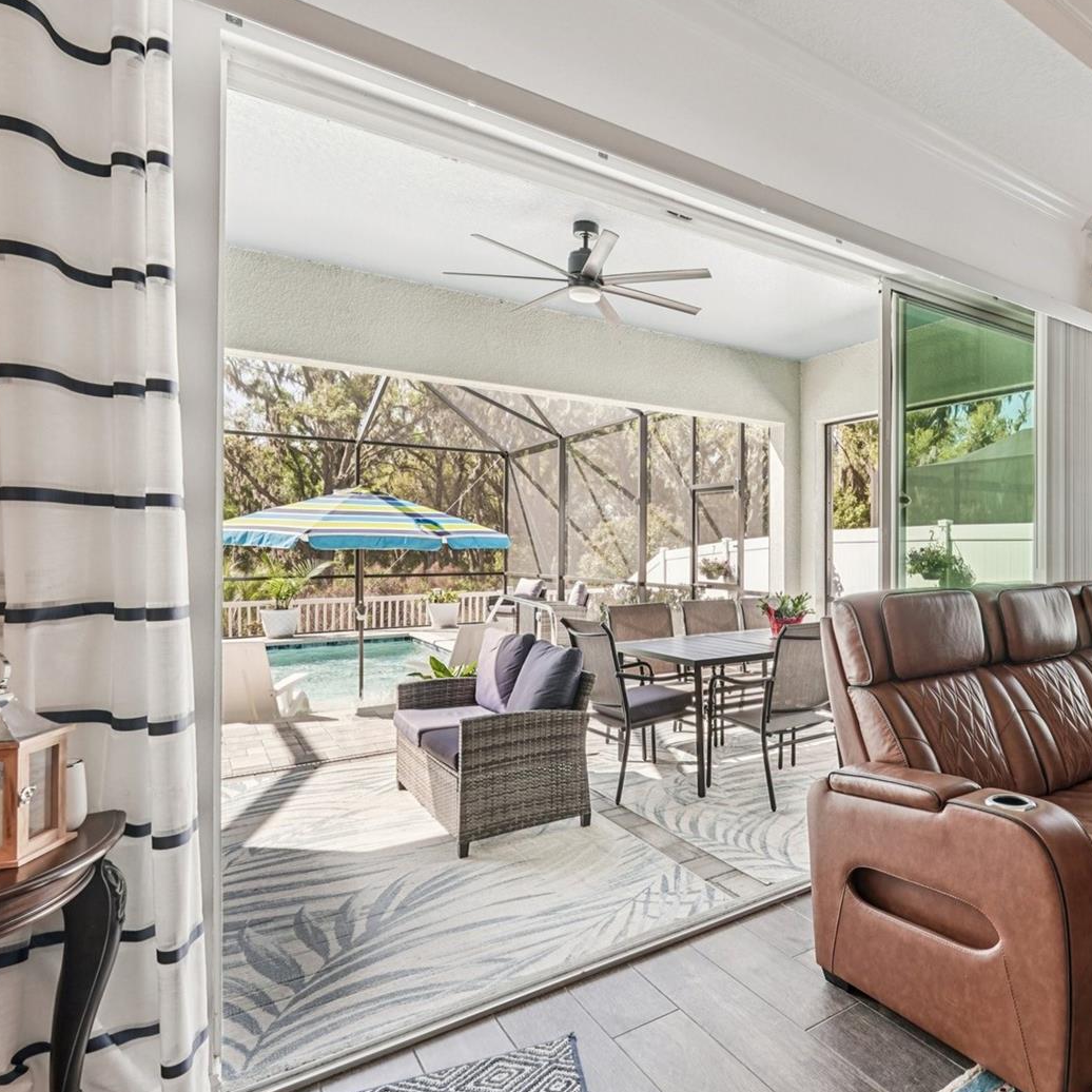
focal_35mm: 21
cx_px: 785
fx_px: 749
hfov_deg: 68.6
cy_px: 548
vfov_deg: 72.1
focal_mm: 16
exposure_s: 1/60
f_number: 8
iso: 400
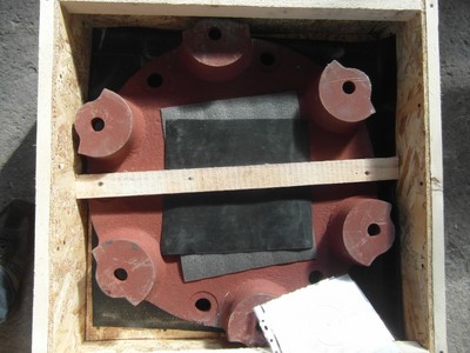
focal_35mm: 24
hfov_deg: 71.6
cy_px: 176
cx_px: 235
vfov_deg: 56.8
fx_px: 326
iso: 120
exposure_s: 1/30
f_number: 3.2
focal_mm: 4
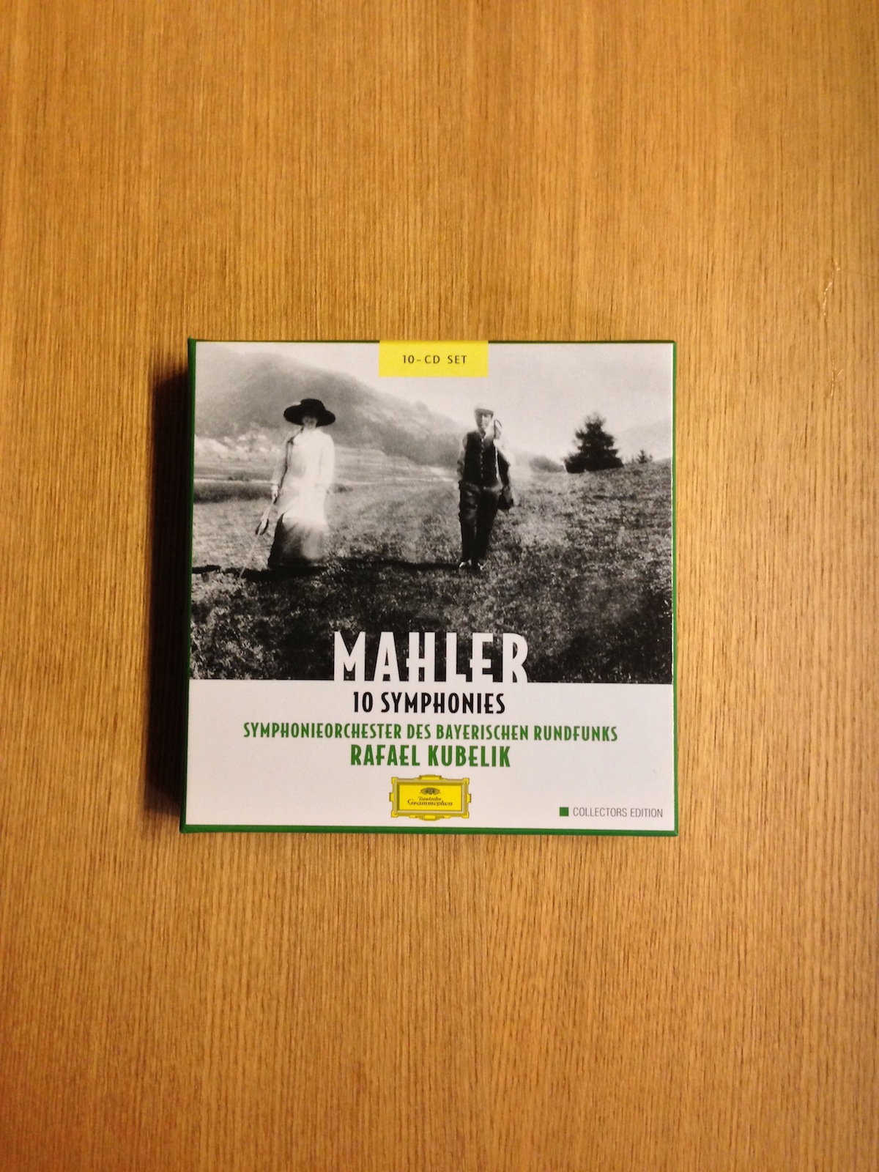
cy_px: 586
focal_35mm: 33
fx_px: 1117
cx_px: 440
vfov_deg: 55.4
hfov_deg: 42.9
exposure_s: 1/20
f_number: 2.4
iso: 200
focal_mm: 4.13
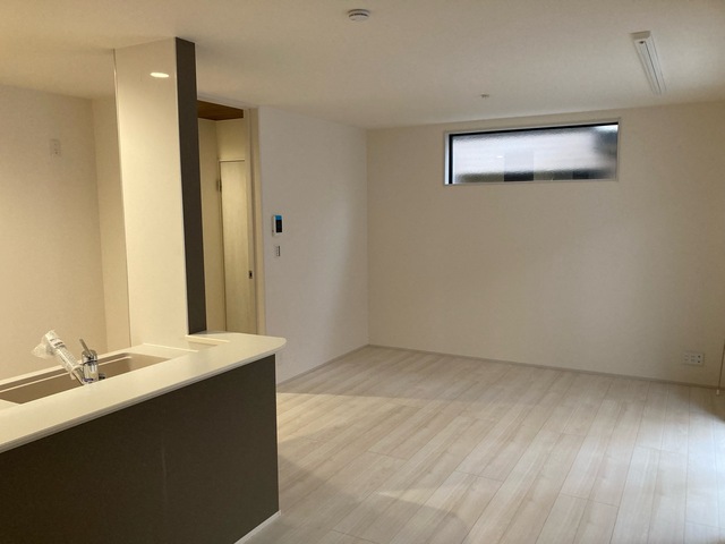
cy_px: 272
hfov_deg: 63.4
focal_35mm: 28
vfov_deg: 49.7
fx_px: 586
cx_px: 362
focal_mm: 3.99
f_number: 1.8
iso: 200
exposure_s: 1/60
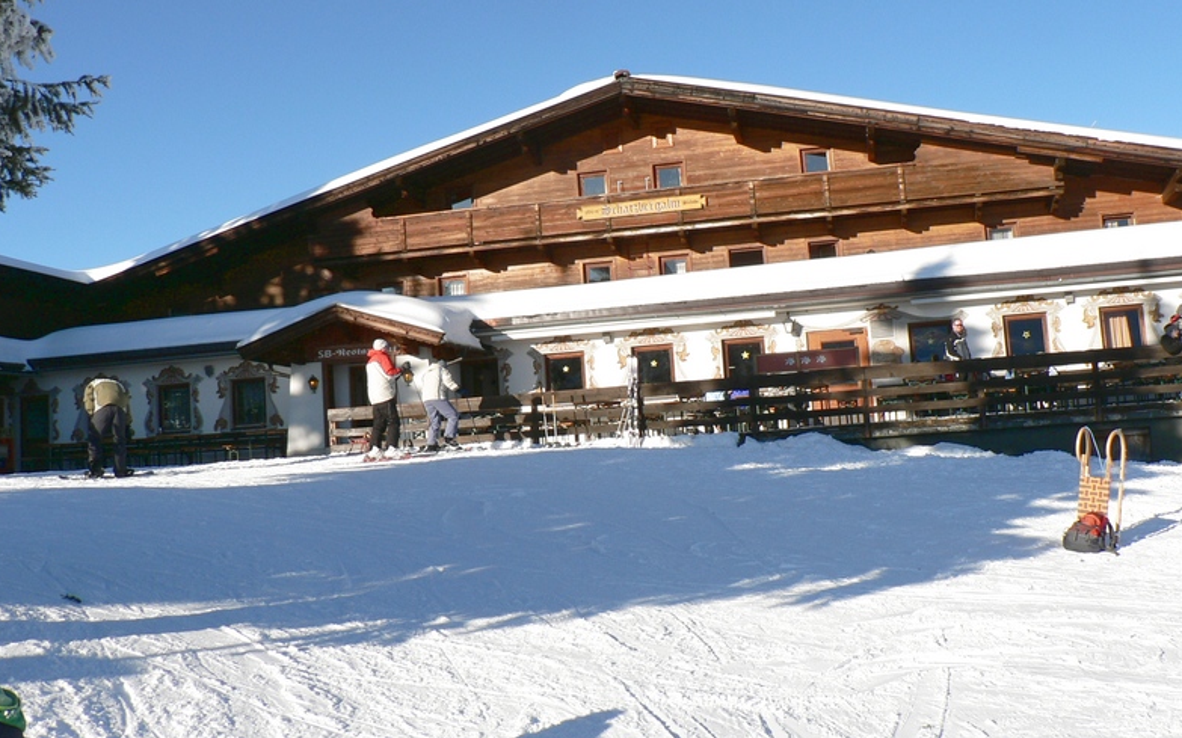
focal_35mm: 39
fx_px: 1256
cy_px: 320
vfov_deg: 32.7
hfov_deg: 50.4
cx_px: 596
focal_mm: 6
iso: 80
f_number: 5
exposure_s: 1/400
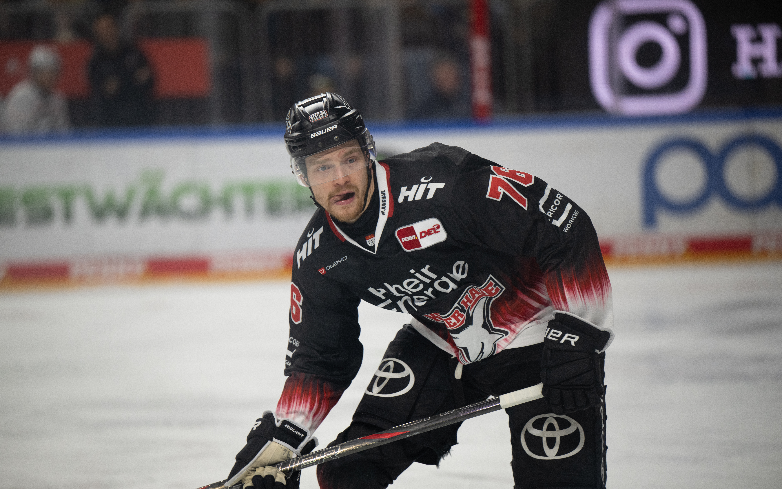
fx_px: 4348
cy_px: 253
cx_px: 391
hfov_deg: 10.3
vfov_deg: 6.4
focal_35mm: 204
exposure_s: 1/1250
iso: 1250
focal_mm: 200
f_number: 3.2
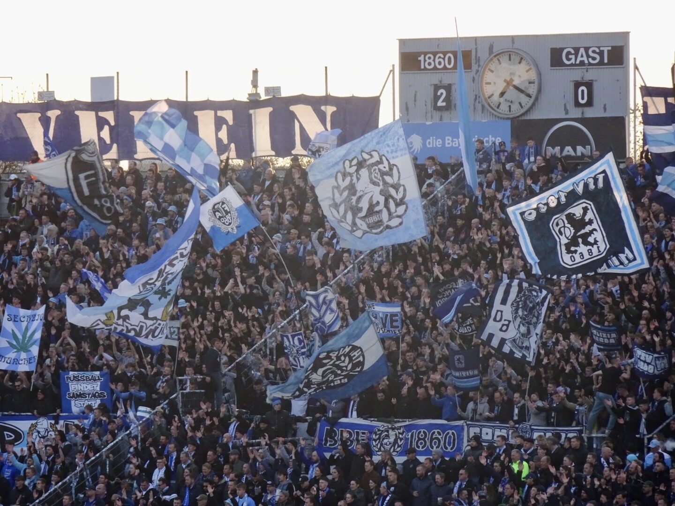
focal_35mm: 271
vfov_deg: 5.5
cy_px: 253
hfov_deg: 7.3
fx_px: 5284
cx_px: 338
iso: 400
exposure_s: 1/250
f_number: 6.3
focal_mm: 46.32
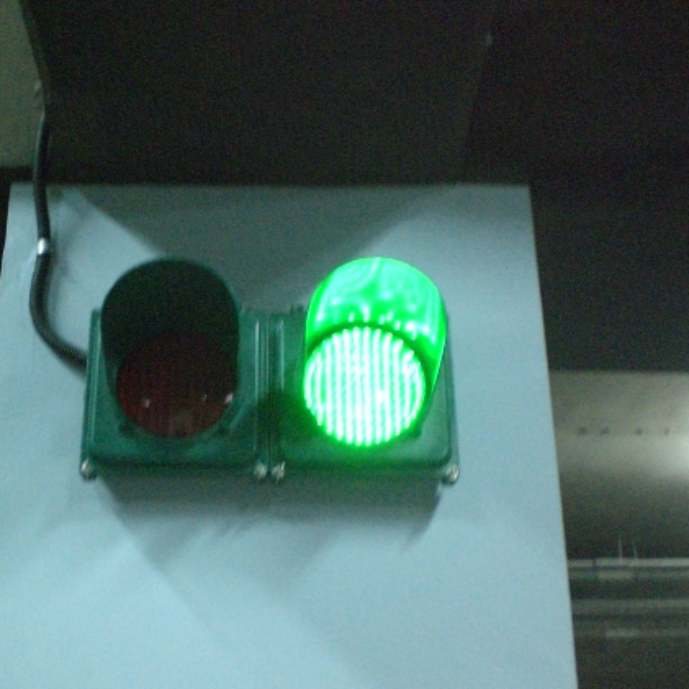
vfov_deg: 33.4
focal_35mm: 51
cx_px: 252
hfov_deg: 33.2
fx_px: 1148
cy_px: 383
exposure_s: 1/25
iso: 800
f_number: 3.1
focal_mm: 6.3
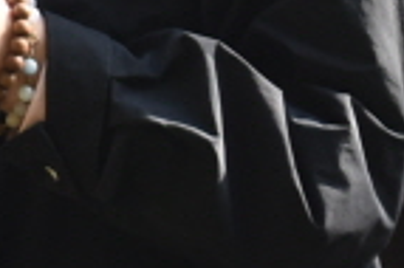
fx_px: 6131
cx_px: -189
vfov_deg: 2.5
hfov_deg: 3.8
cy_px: -581
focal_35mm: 547
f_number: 6.3
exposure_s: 1/160
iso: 400
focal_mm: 52
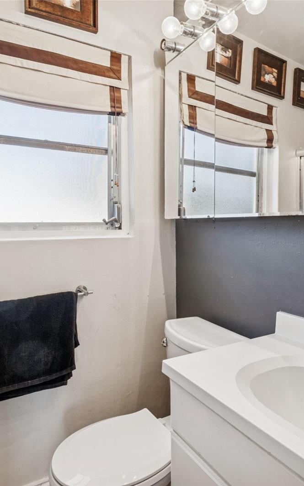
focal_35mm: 23
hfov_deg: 52.9
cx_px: 168
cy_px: 243
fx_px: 305
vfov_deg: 77.1
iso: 100
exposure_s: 1/80
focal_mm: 10
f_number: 7.1
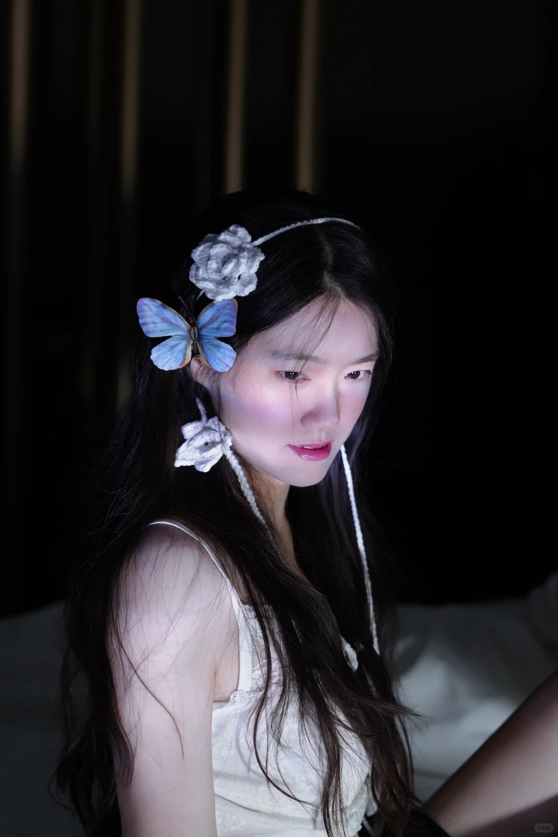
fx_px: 1767
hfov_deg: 17.9
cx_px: 279
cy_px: 418
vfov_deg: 26.7
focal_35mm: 76
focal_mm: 51
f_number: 2.8
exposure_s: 1/80
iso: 1600
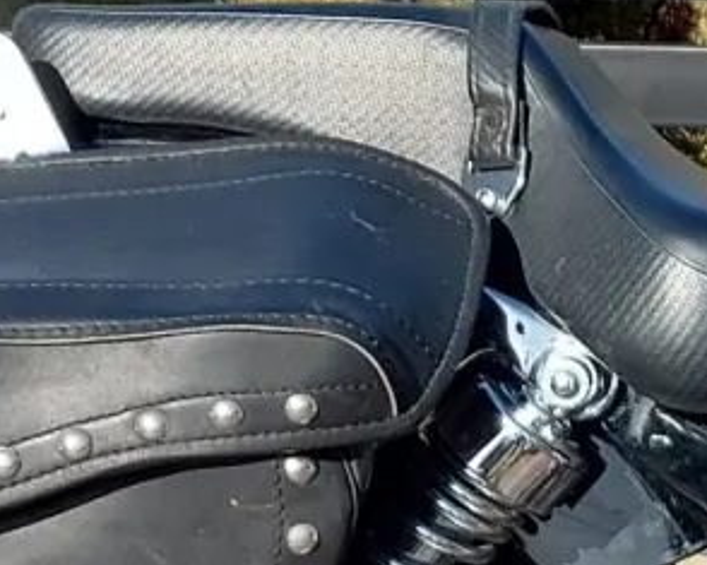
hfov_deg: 10.1
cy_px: 528
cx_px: 1264
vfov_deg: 8.5
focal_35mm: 181
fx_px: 3786
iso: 25
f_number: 1.8
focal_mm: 5.23
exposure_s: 1/756
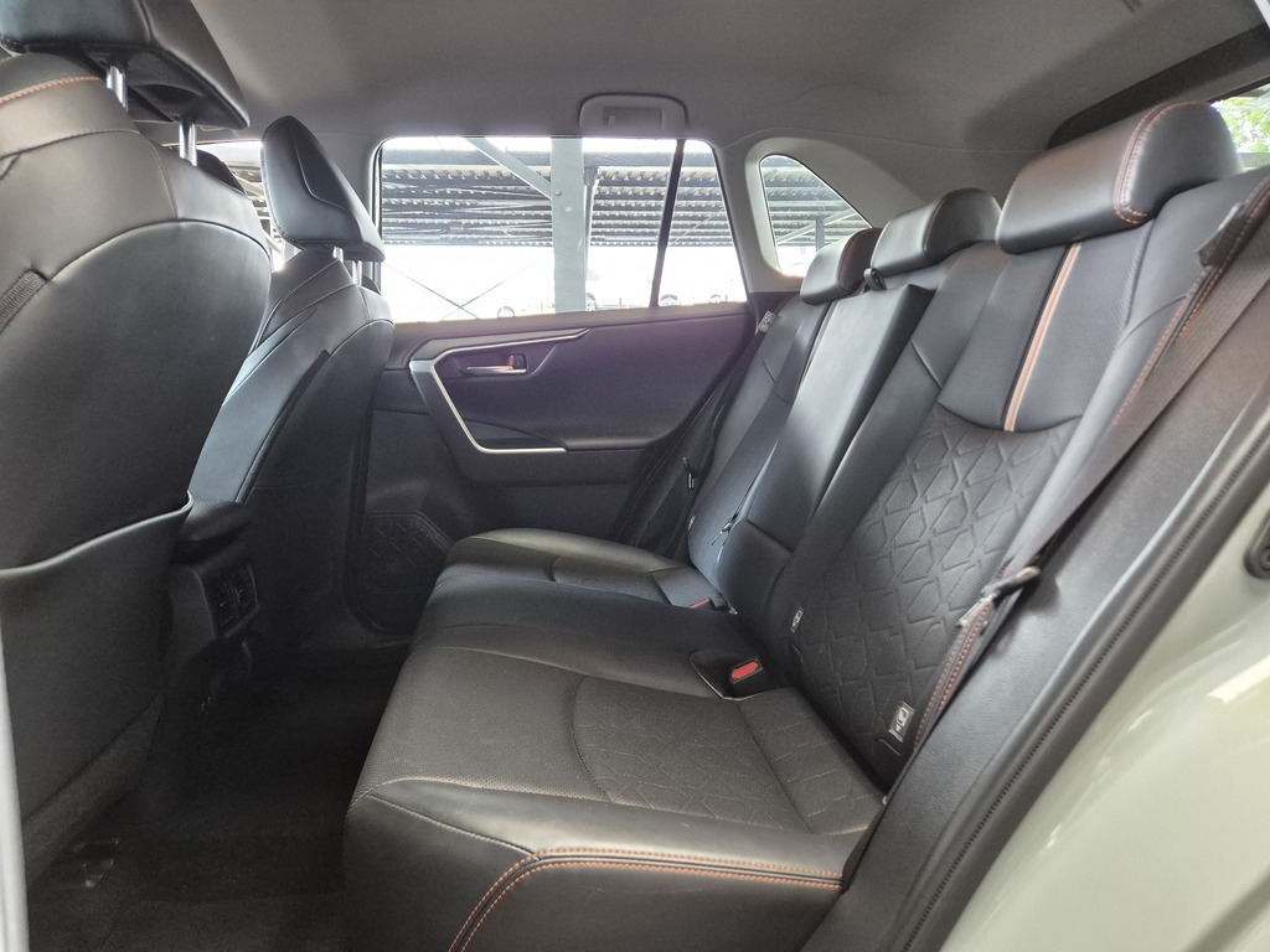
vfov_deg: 58.9
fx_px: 844
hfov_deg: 73.9
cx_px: 635
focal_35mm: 23
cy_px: 476
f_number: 1.8
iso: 1250
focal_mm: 5.4
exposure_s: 1/100
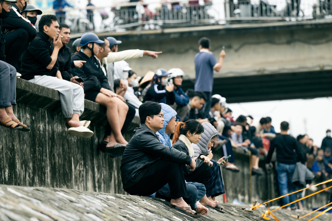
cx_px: 166
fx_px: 1844
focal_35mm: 200
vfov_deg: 6.9
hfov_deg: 10.3
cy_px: 110
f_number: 4.5
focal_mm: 200
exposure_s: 1/1000
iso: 800
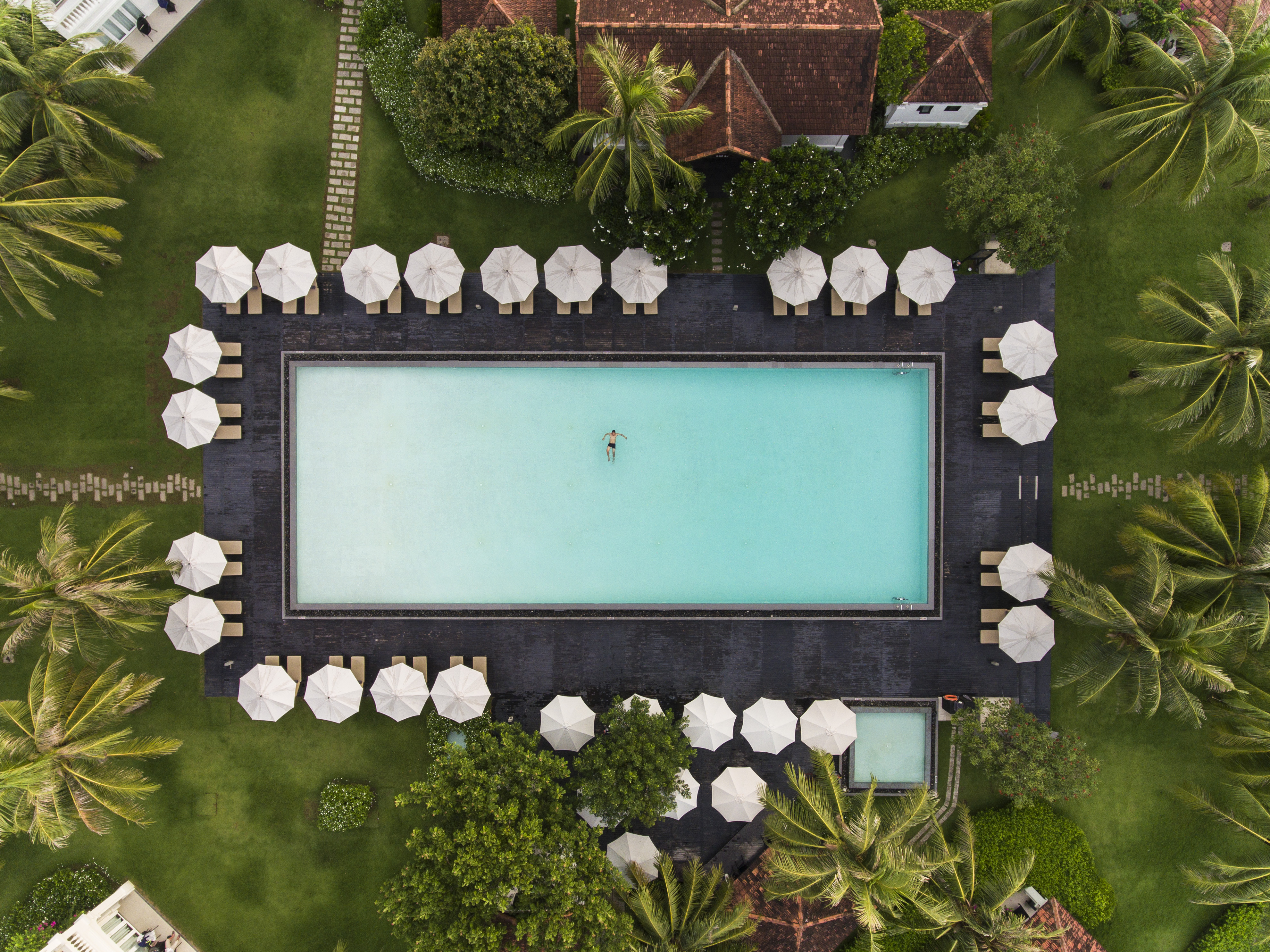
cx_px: 635
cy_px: 476
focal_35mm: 20
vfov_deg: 66.0
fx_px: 734
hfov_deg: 81.8
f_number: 2.8
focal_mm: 3.61
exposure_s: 1/160
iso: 100
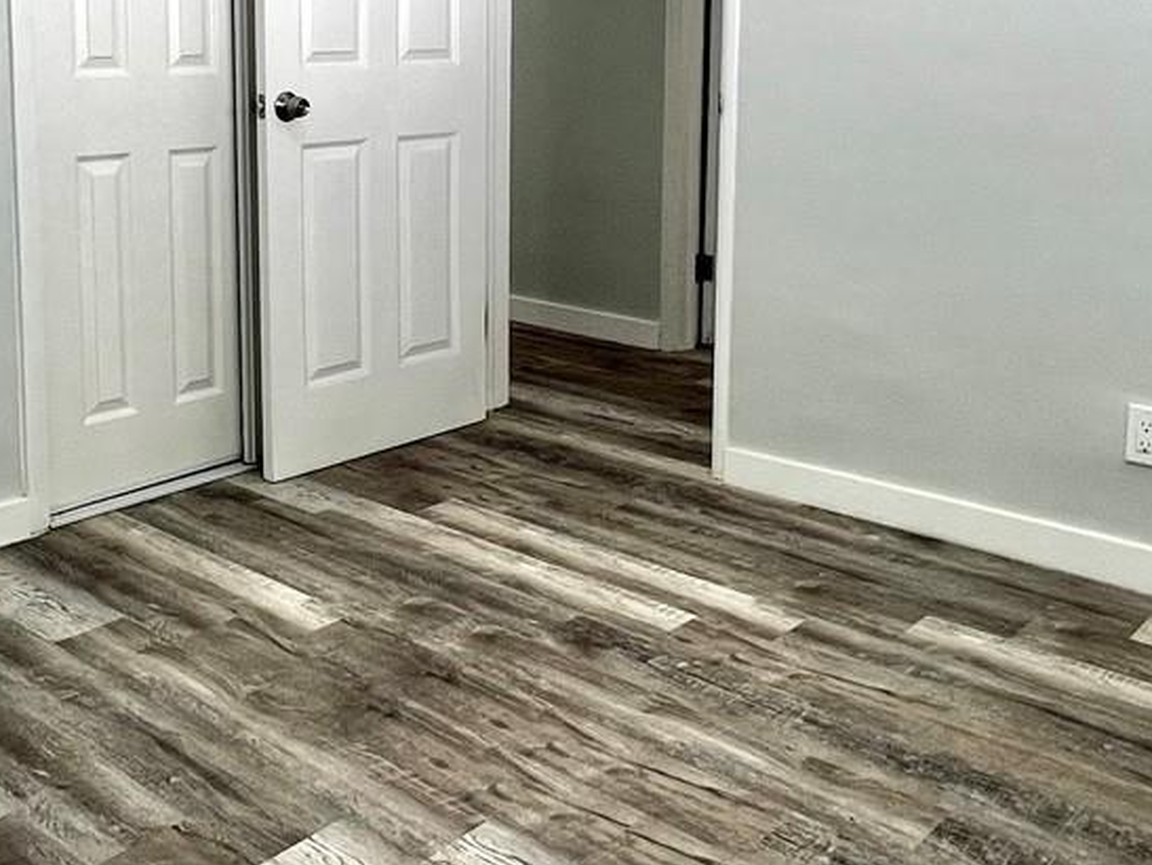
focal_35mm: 38
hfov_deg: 48.4
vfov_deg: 36.6
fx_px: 1265
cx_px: 415
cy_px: 183
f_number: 1.8
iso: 64
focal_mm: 1.57
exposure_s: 1/122
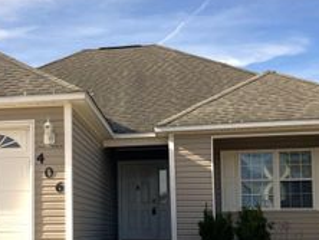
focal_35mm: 63
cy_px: 193
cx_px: 65
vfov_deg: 23.0
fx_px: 581
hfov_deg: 30.0
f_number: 1.8
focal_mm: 3.99
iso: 32
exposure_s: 1/1946
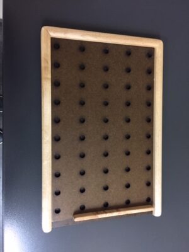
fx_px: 211
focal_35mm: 29
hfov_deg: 48.2
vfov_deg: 61.7
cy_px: 126
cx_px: 94
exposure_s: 1/30
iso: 250
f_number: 2.2
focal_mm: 4.15
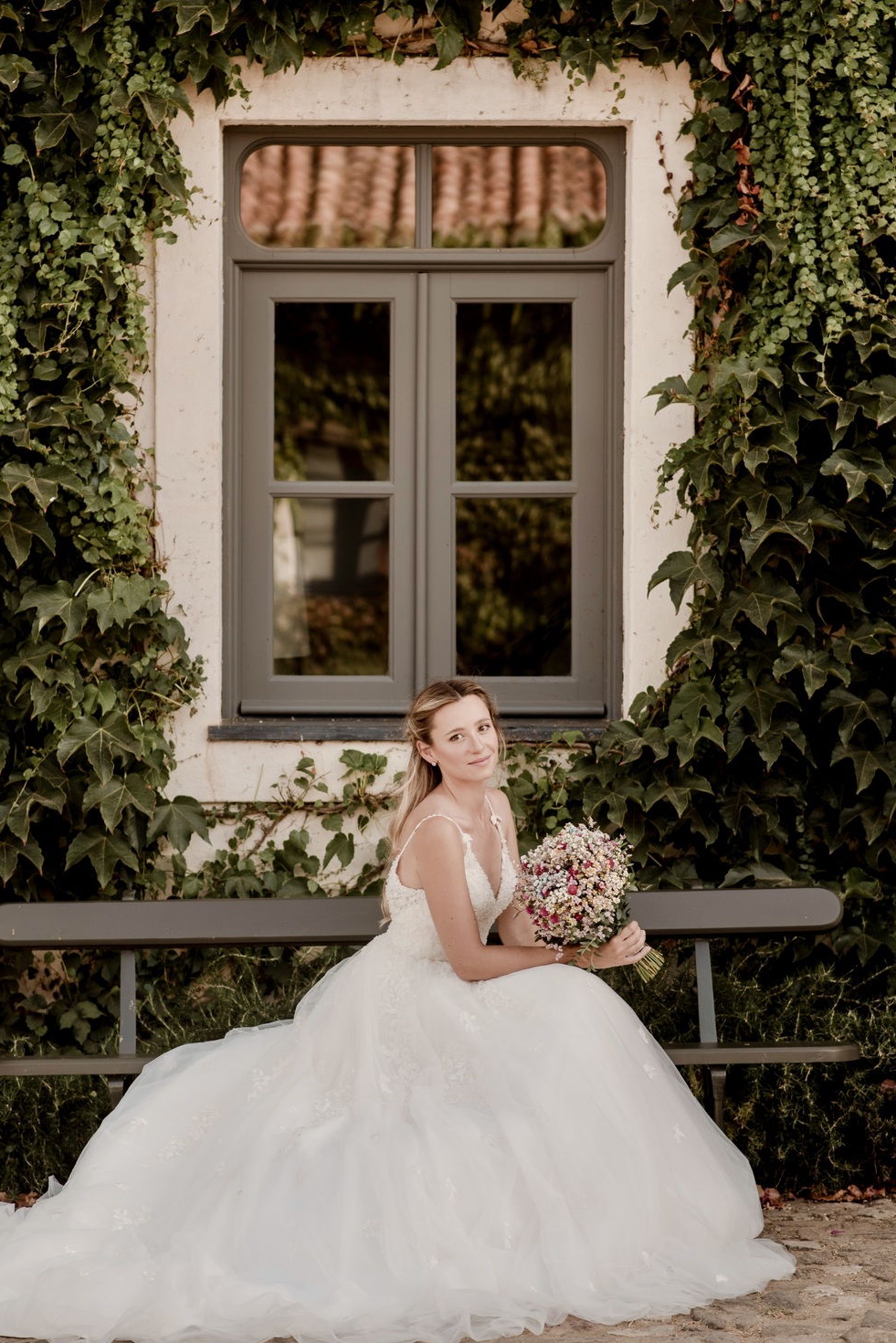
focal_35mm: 104
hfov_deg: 13.2
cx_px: 397
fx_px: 3880
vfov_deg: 19.6
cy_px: 653
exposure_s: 1/1250
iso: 125
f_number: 2.8
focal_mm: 85
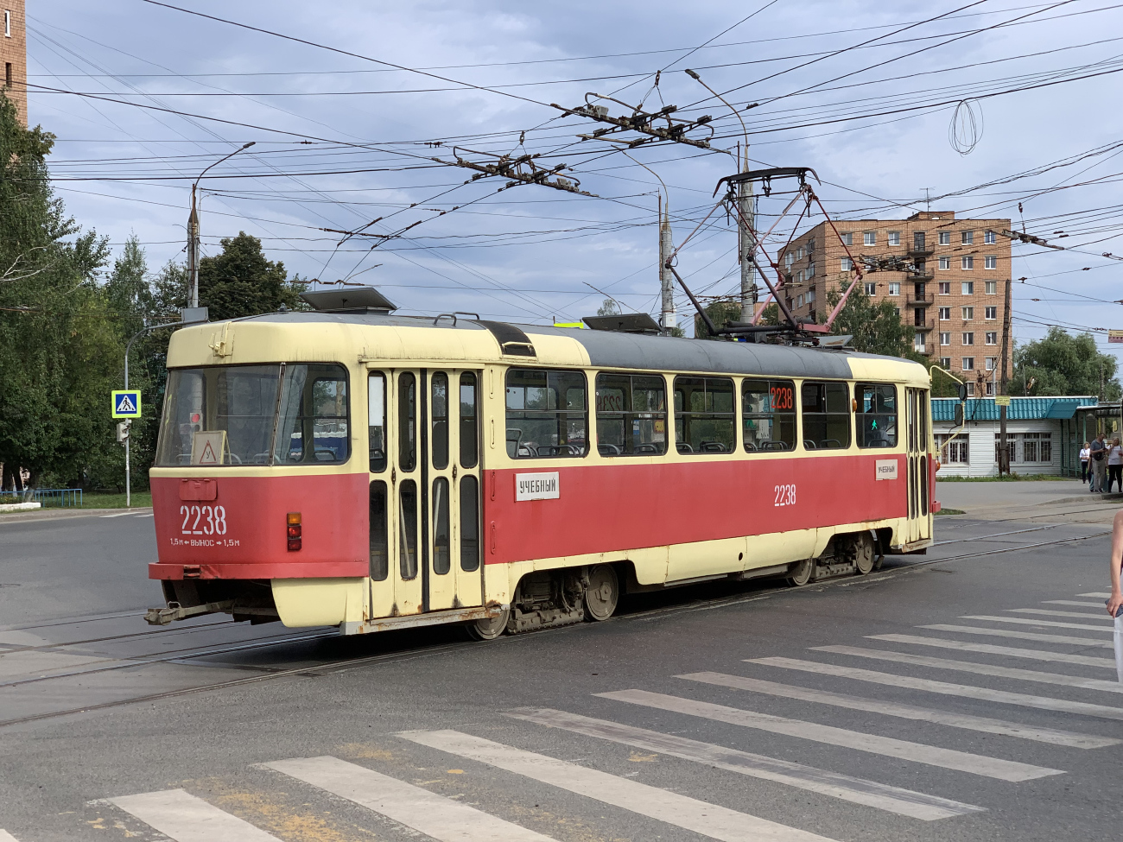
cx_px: 562
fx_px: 1687
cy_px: 421
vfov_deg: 28.0
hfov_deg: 36.8
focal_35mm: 52
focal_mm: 6
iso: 16
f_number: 2.4
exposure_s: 1/1043
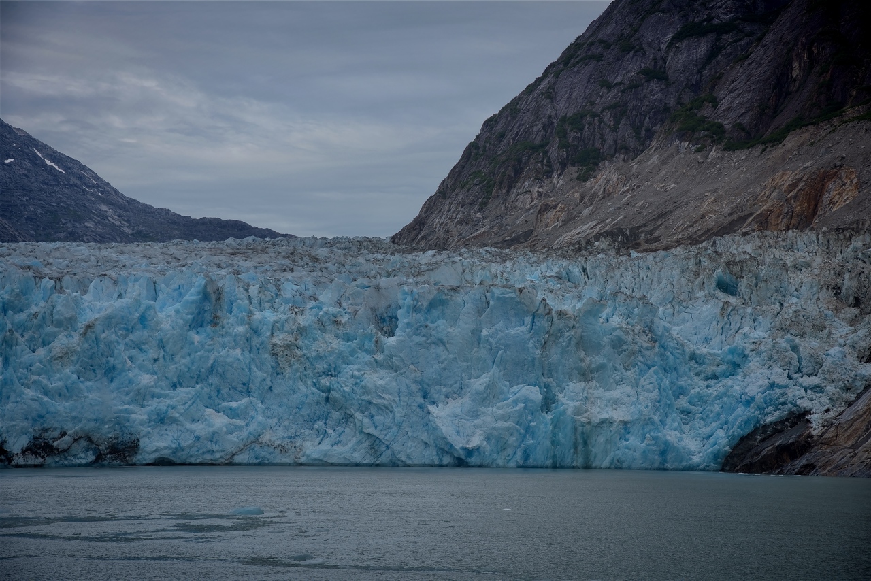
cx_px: 436
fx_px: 1984
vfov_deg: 16.7
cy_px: 290
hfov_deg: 24.8
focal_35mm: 82
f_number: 8
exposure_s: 1/200
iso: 100
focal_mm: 82
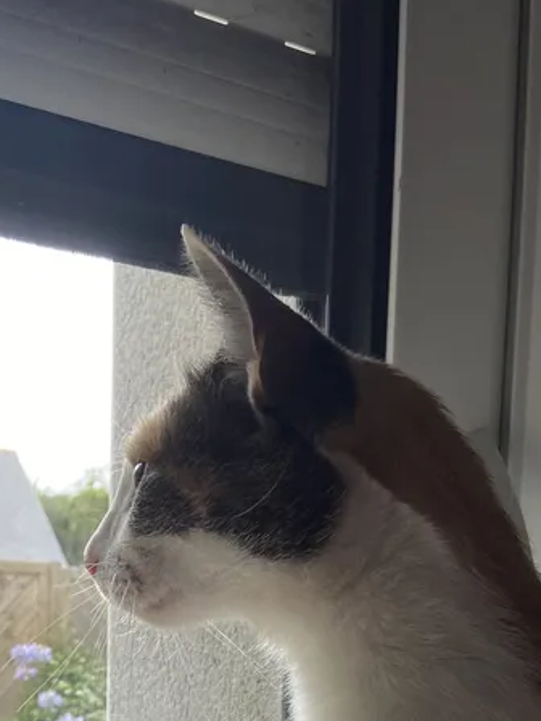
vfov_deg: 29.9
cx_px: 127
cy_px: 790
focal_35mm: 58
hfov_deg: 24.9
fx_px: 1209
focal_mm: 4.25
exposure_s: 1/318
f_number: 1.8
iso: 32
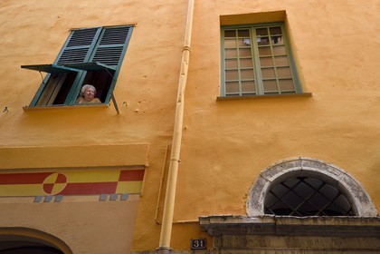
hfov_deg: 63.7
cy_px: 127
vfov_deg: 45.0
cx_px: 190
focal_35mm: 29
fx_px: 306
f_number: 9
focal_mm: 29
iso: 800
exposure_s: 1/250
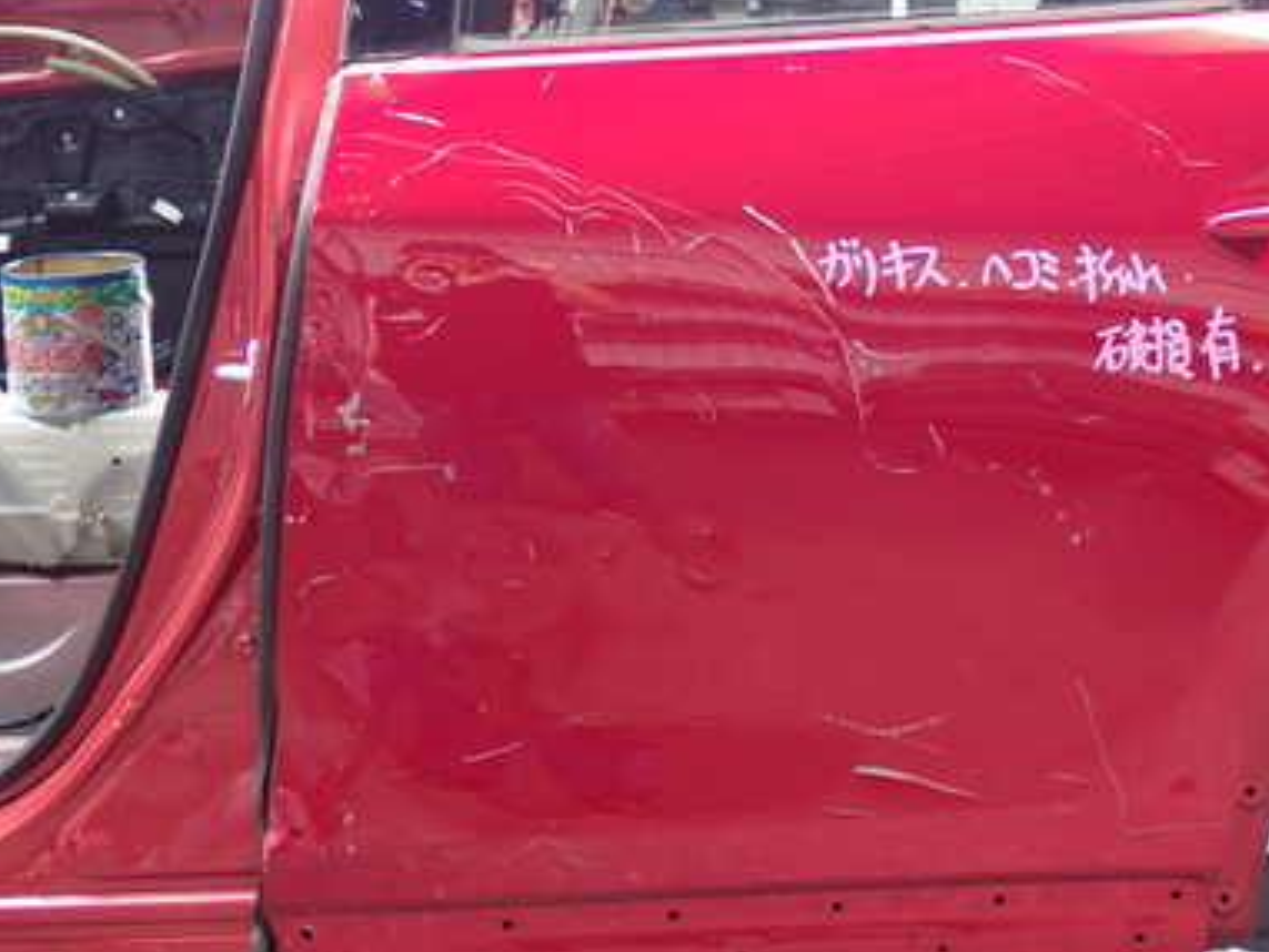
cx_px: 889
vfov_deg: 19.8
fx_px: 2714
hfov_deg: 26.1
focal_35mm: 74
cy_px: 290
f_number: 3.1
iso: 200
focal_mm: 8.4
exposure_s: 1/60
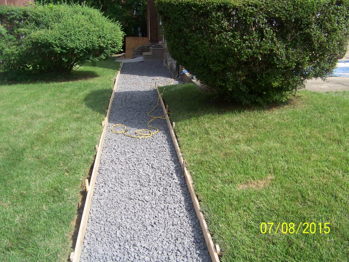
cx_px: 174
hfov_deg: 51.4
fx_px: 363
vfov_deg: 39.7
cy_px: 131
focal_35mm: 36
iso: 200
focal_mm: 5.85
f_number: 4
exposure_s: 1/1000
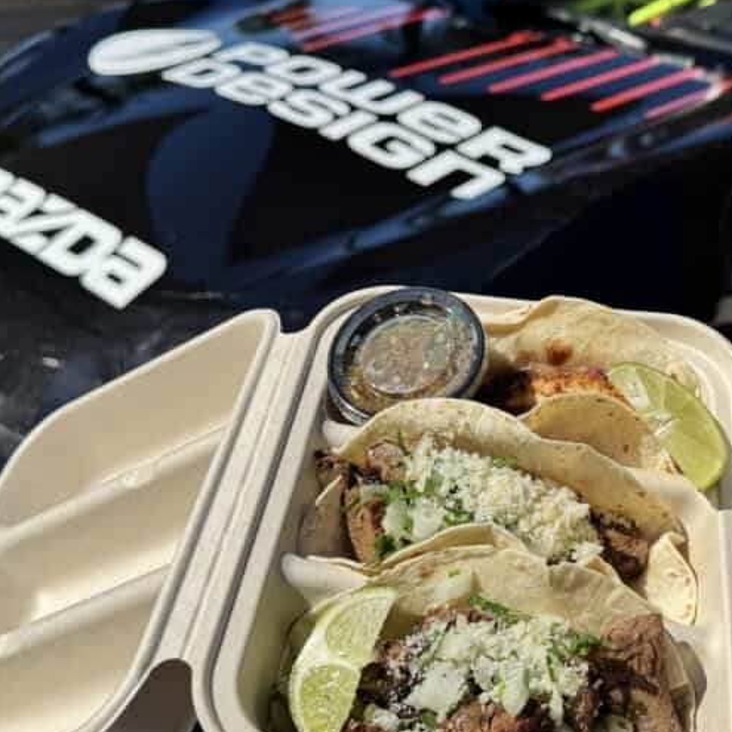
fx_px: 1053
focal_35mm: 44
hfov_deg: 37.9
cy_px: 338
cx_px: 493
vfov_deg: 38.3
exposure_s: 1/10417
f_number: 1.78
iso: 80
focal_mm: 6.76
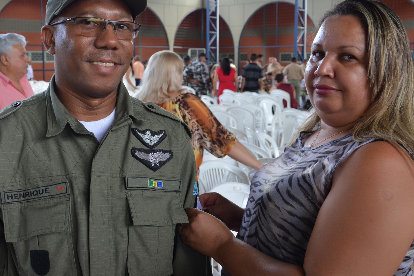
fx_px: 502
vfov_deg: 30.7
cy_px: 130
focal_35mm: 44
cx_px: 175
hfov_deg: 44.6
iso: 250
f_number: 5.6
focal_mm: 21
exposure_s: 1/125
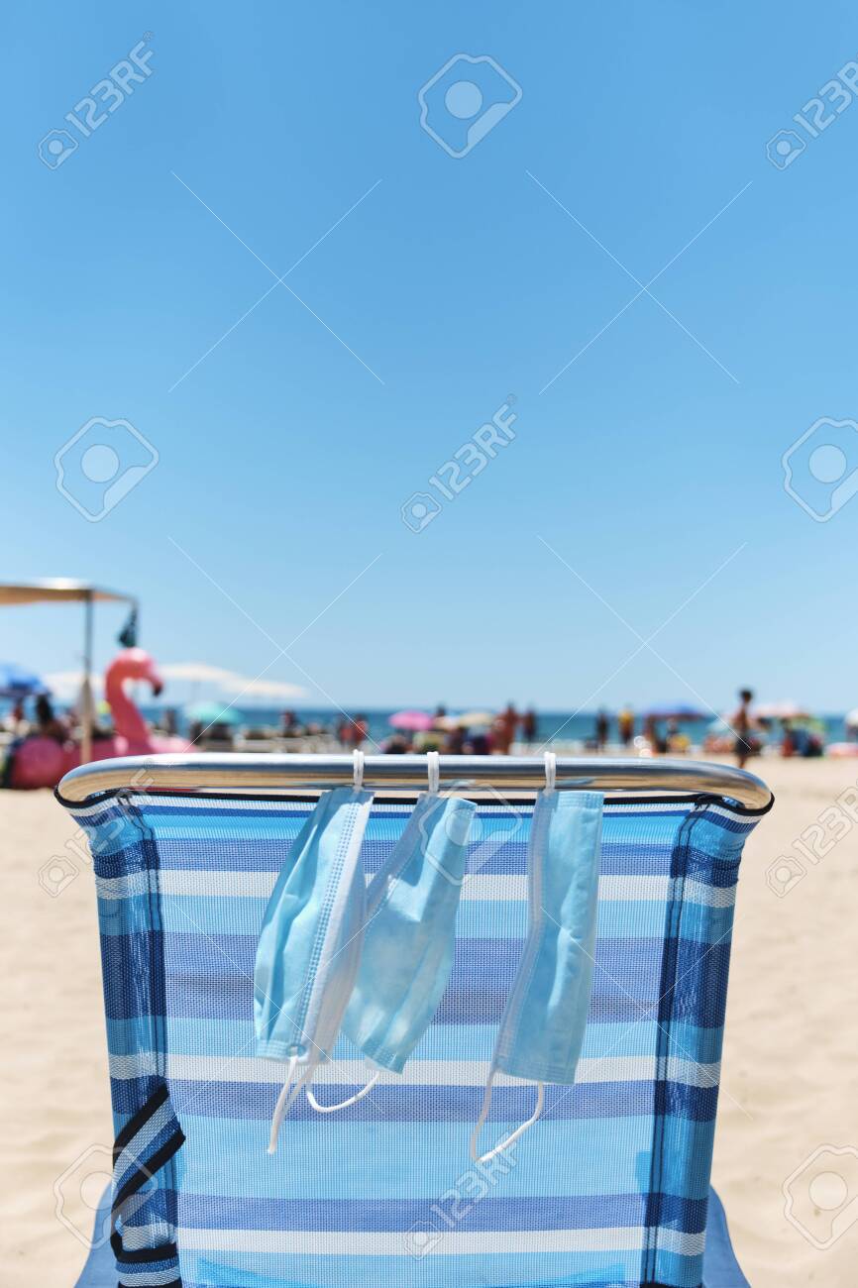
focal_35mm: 45
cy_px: 644
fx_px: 1609
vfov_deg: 43.6
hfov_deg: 29.8
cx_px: 429
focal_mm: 30.2
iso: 200
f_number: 3.6
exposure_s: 1/4000
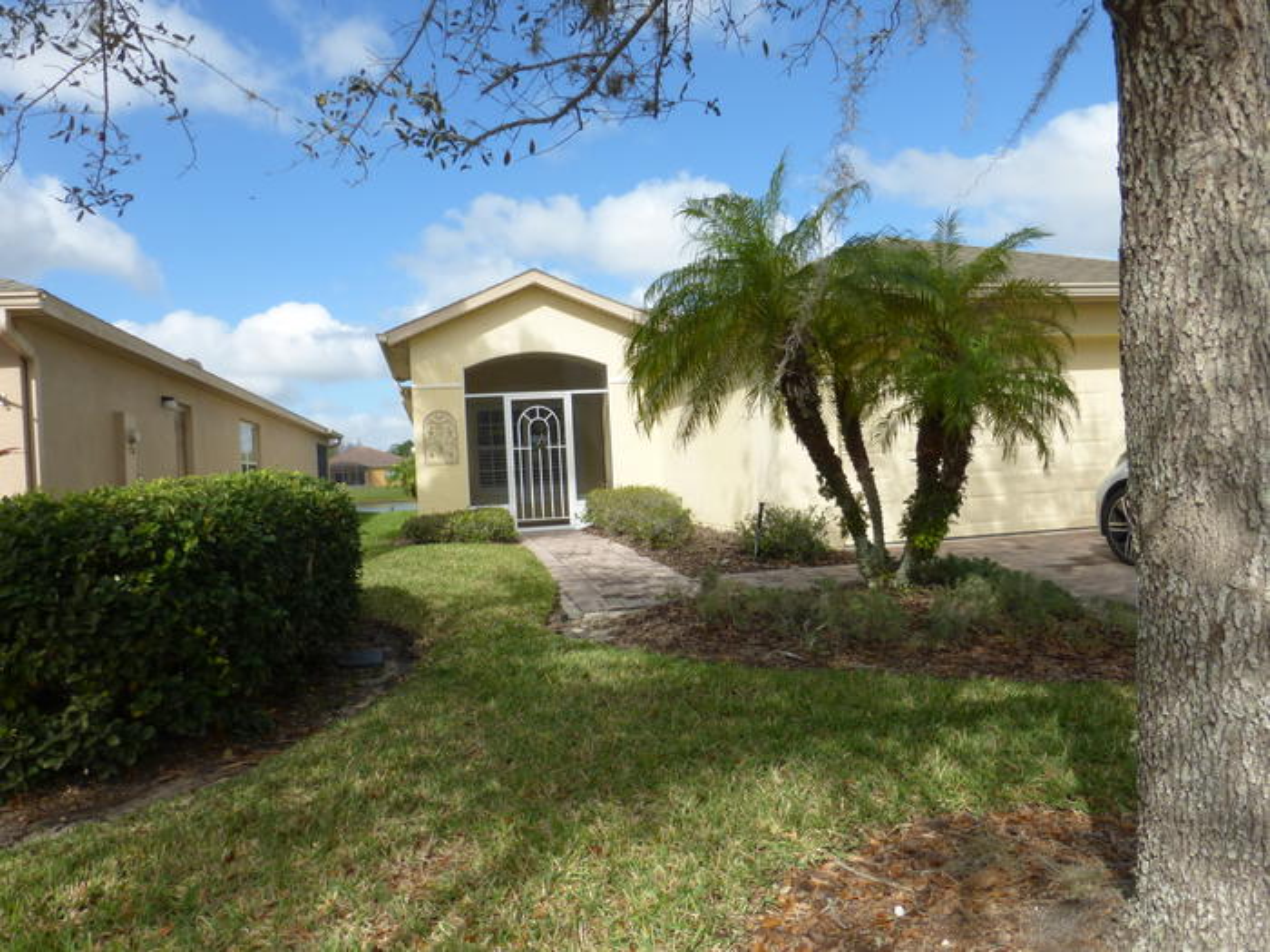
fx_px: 881
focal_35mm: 24
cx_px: 635
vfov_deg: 56.8
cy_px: 476
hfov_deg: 71.6
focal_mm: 4.3
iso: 100
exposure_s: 1/1000
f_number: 3.3
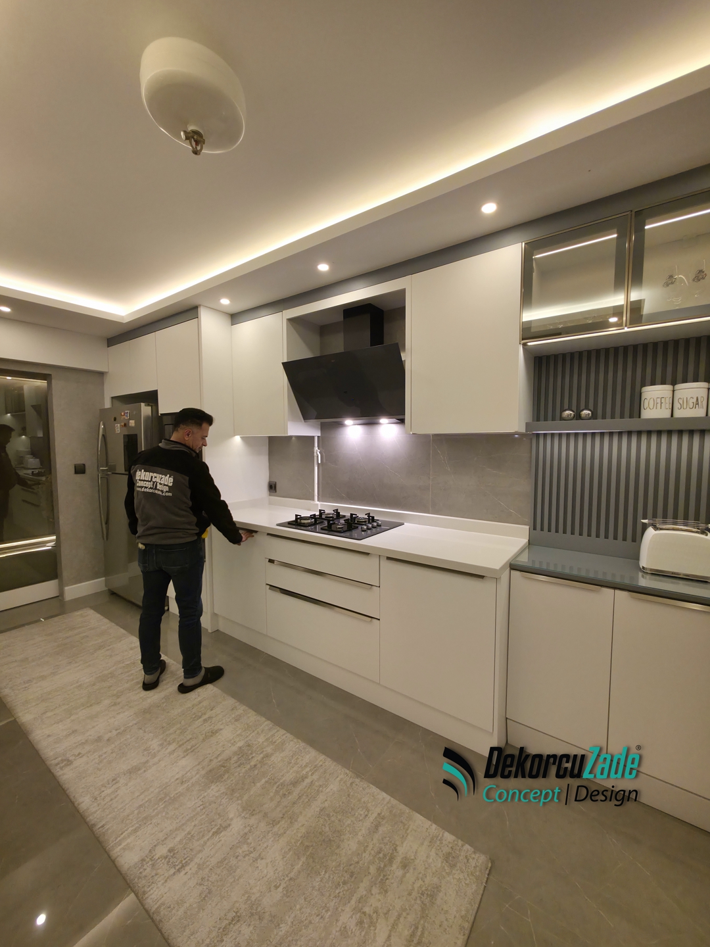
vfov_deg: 106.2
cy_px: 474
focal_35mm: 13
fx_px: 356
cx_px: 355
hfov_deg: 89.9
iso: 100
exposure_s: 1/50
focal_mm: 2.2
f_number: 1.9
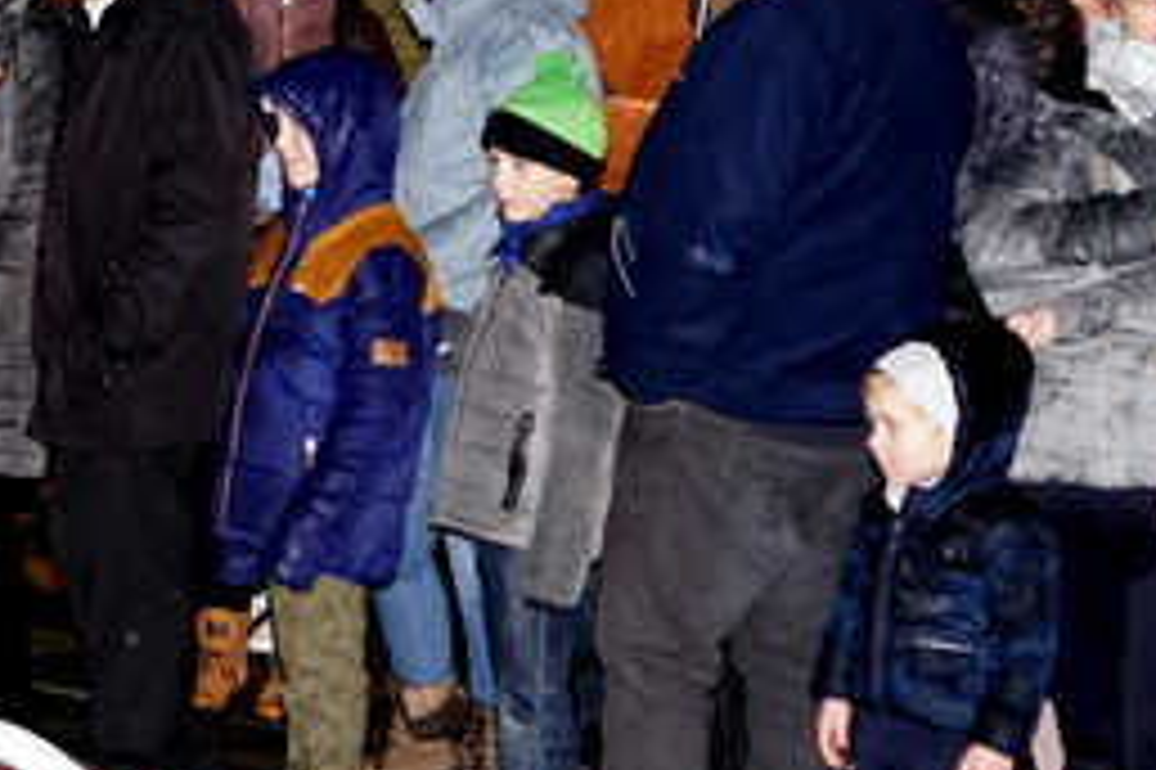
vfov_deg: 19.4
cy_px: 297
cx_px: 13
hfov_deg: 27.3
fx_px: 2246
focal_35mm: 70
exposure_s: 1/60
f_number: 3.5
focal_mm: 20
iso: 800
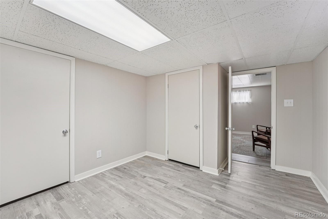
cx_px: 164
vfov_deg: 81.2
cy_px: 110
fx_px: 128
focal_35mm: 14
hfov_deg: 104.3
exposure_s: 1/20
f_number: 8
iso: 400
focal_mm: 14
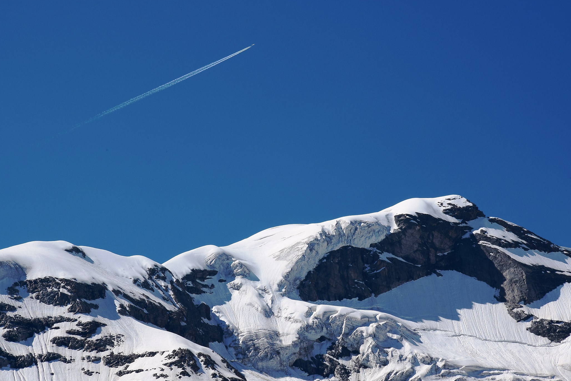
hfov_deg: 12.0
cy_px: 170
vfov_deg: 8.0
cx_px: 288
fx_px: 2714
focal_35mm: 171
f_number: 11
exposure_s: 1/500
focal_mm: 98
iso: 200
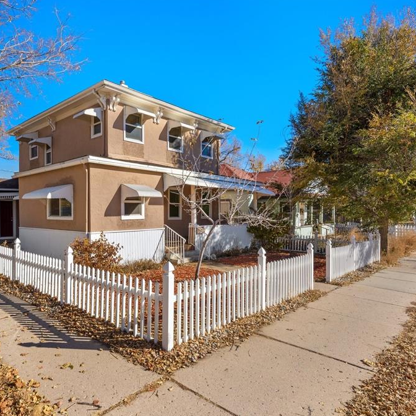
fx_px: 299
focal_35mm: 22
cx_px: 160
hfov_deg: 68.7
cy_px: 207
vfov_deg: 69.6
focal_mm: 17
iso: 100
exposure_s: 1/100
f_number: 11
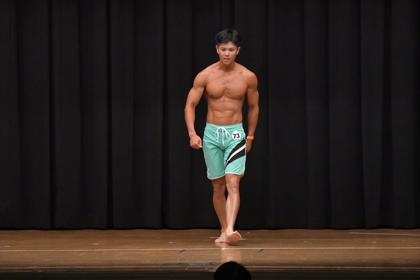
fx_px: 2624
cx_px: 210
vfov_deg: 6.1
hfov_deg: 9.2
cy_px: 140
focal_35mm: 225
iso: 6400
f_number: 5.6
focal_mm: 150
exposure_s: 1/400
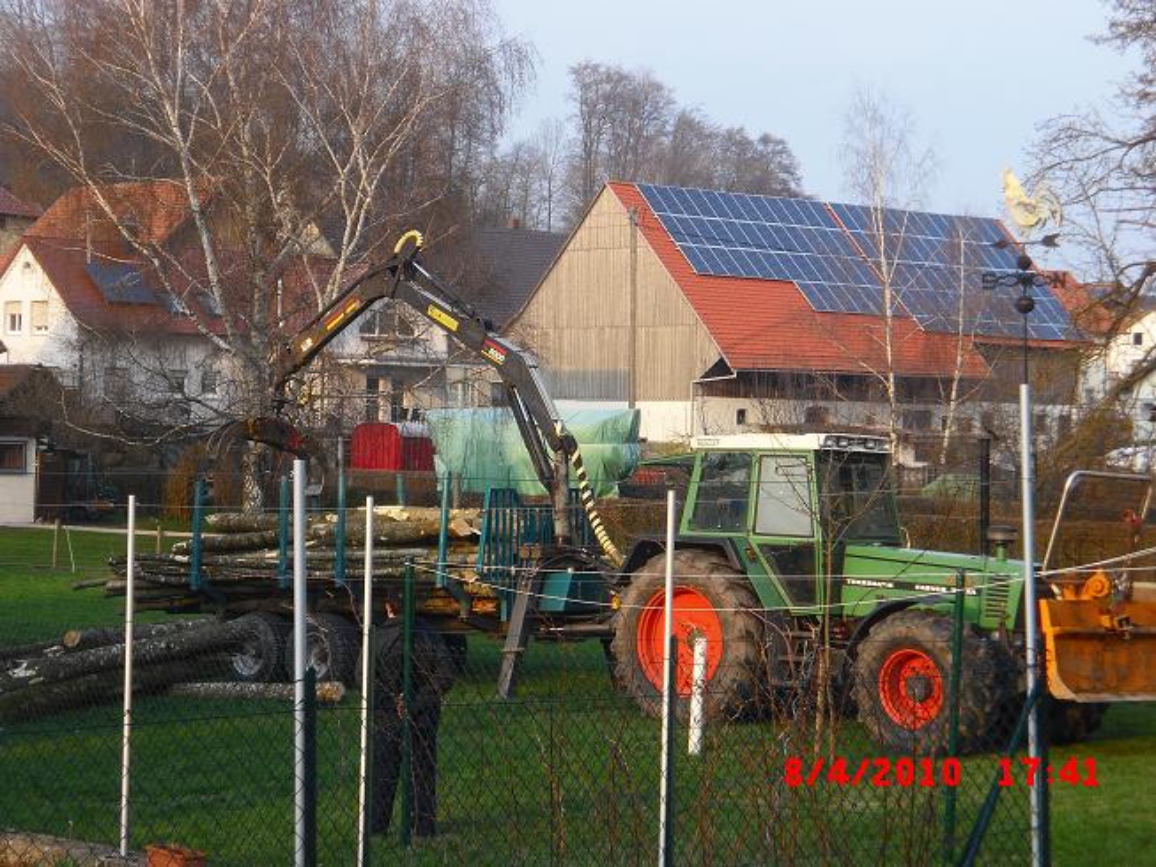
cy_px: 434
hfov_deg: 25.0
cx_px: 578
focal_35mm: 78
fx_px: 2605
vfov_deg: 18.9
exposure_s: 1/100
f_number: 4.7
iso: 100
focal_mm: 13.02
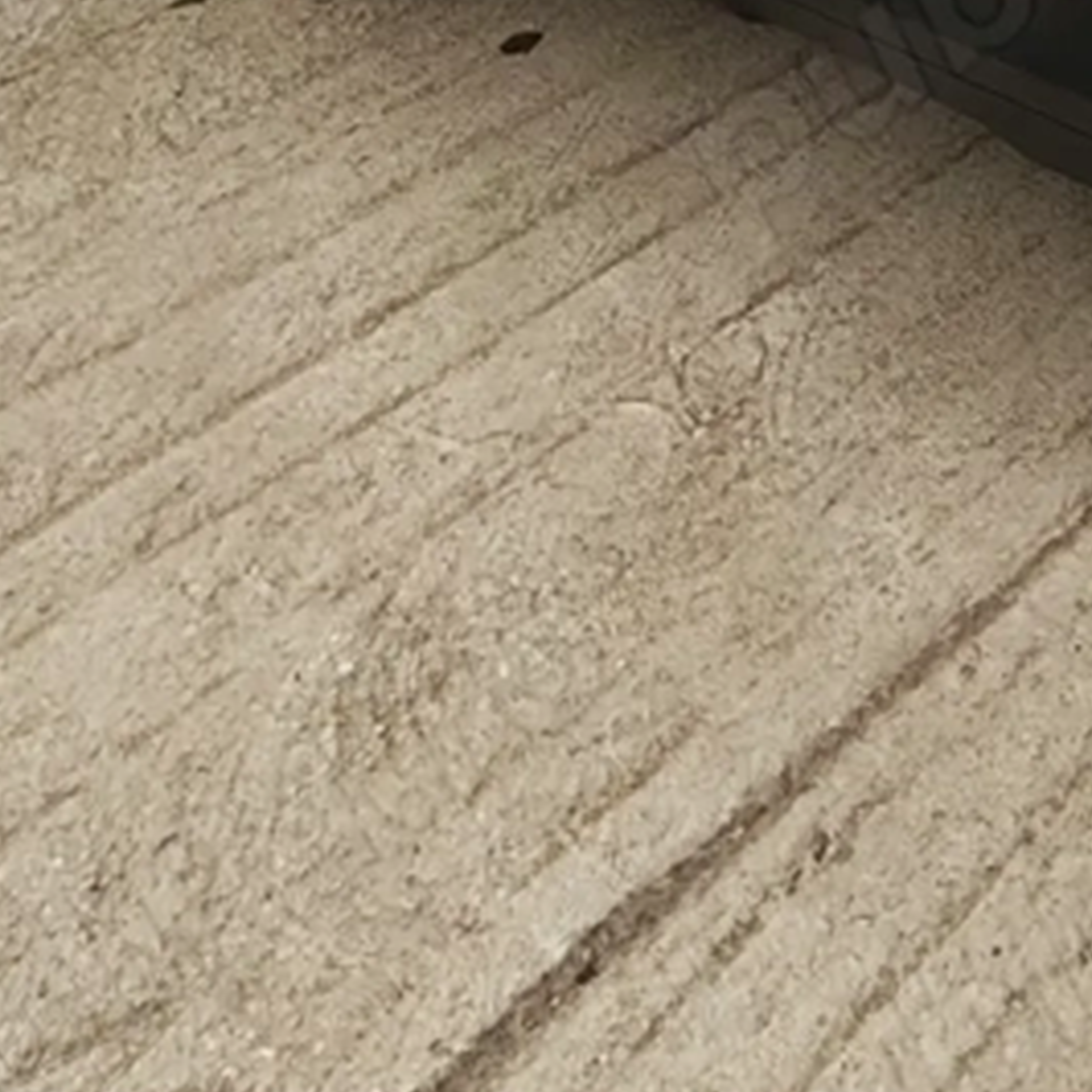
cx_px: 1601
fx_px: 2534
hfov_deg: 20.9
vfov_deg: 18.4
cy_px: -936
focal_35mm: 71
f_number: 2.2
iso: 50
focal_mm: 1.96
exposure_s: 1/870
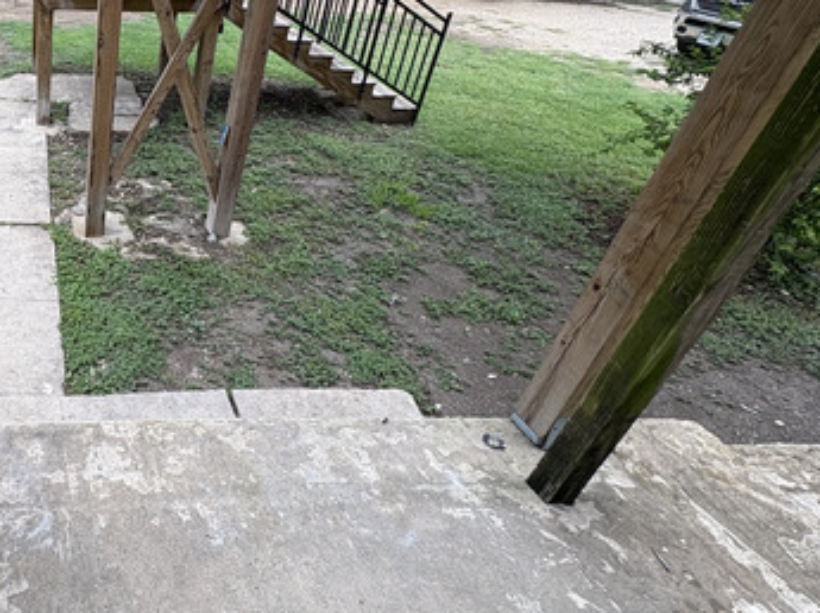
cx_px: 62
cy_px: 216
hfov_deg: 56.7
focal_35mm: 26
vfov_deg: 52.2
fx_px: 615
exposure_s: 1/154
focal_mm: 2.22
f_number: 2.2
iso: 40
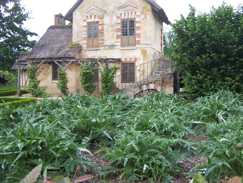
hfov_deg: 51.2
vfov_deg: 39.8
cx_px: 122
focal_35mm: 36
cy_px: 92
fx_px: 253
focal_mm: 5.54
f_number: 2.76
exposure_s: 1/463
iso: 100
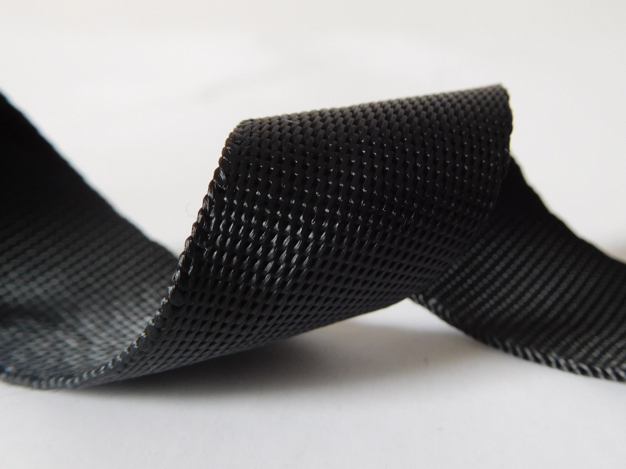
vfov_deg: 40.7
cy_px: 233
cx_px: 391
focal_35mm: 35
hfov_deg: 52.1
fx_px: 633
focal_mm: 4.5
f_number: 3.4
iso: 220
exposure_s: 1/30
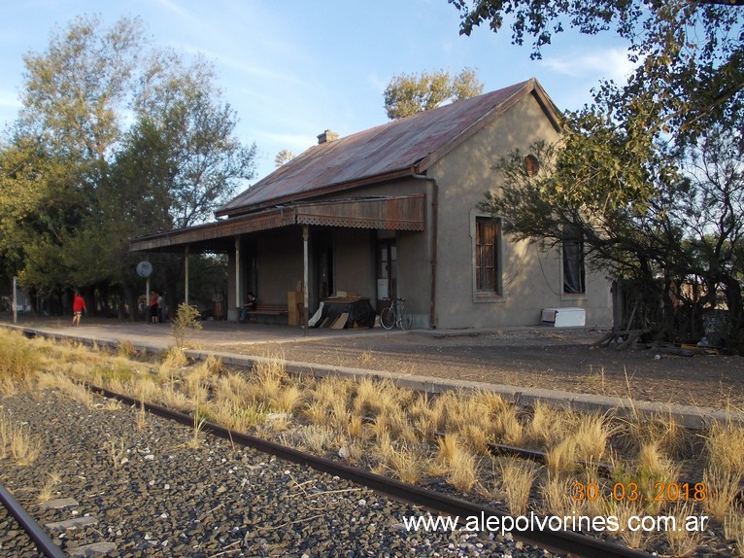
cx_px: 372
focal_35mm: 38
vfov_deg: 37.7
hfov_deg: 49.0
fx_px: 816
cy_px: 279
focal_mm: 5.3
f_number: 3.1
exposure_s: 1/250
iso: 80
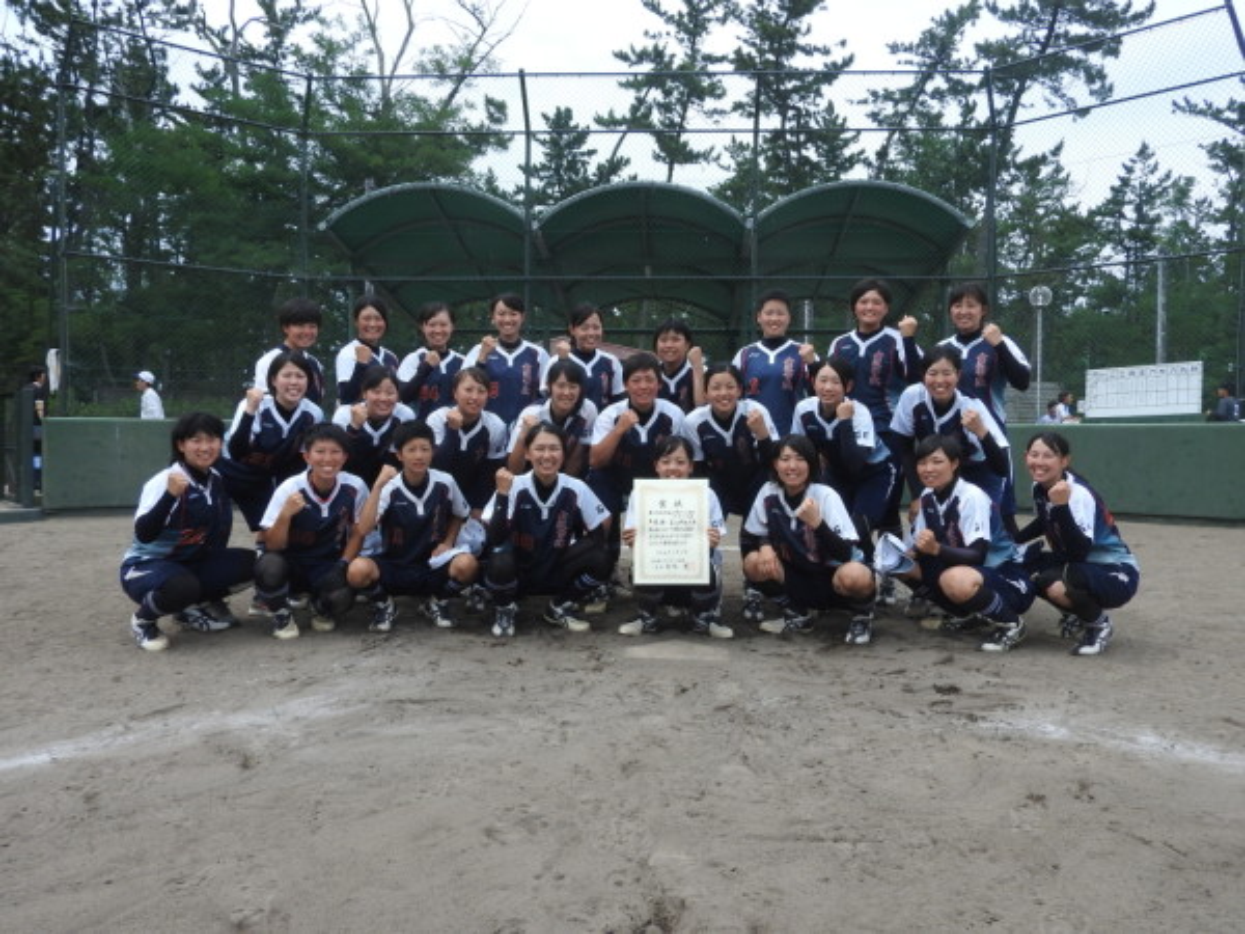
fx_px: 1079
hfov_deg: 60.0
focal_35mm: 30
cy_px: 467
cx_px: 622
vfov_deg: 46.8
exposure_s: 1/800
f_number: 3.5
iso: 100
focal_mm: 5.4
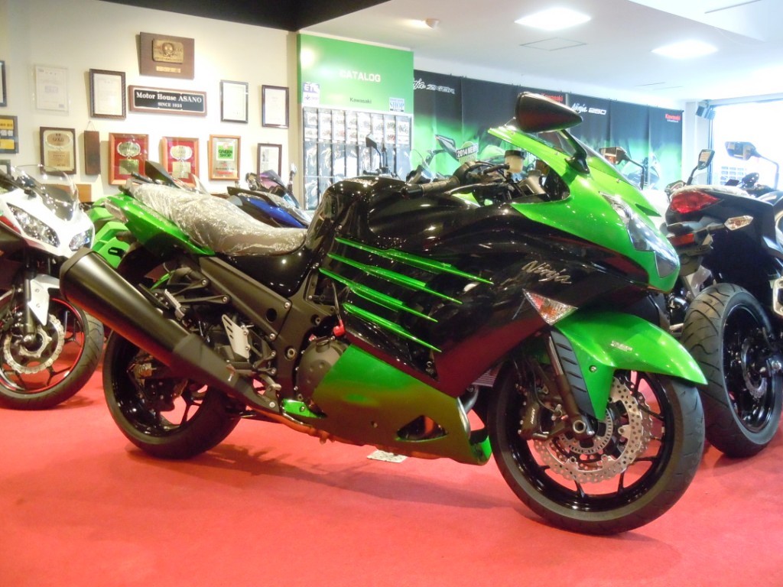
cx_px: 392
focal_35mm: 34
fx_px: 769
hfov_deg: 54.0
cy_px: 294
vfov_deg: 41.8
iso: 800
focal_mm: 6.2
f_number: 3.6
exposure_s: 1/15
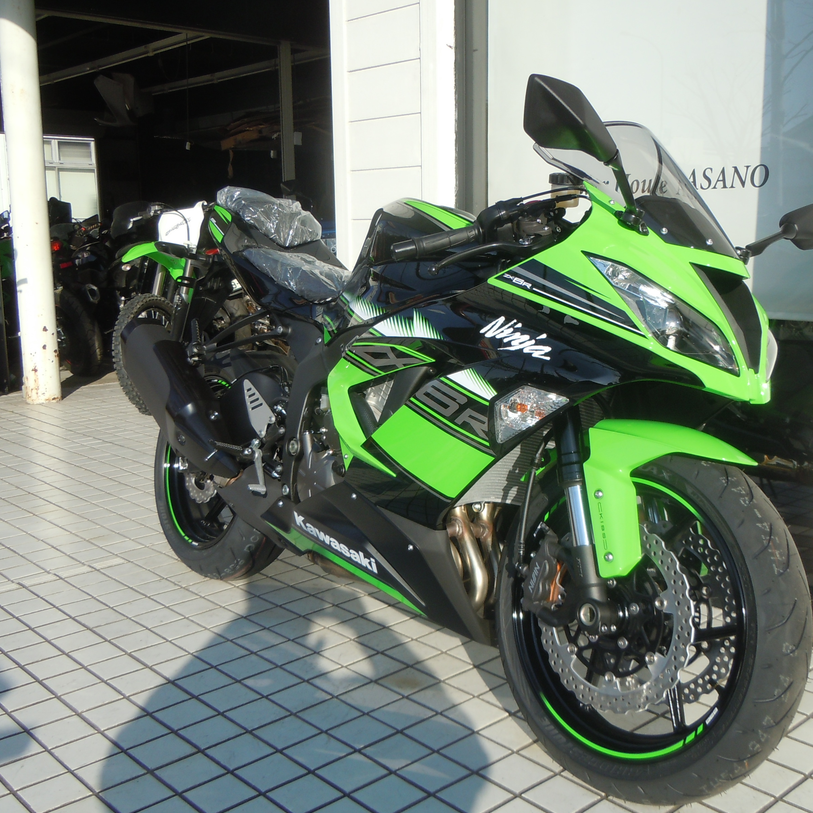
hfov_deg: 46.0
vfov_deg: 46.0
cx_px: 440
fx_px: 957
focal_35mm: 36
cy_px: 408
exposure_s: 1/800
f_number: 3.5
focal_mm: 5.4
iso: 100
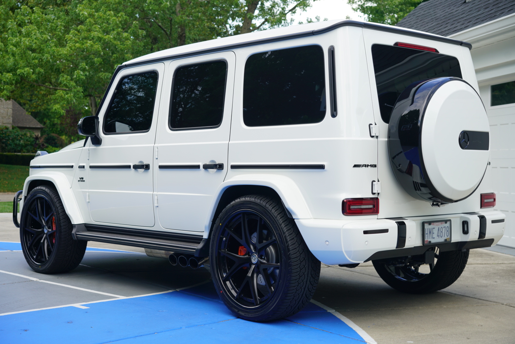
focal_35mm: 55
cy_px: 172
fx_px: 787
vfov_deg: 24.7
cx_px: 258
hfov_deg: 36.2
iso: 100
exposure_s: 1/80
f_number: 5.6
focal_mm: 55
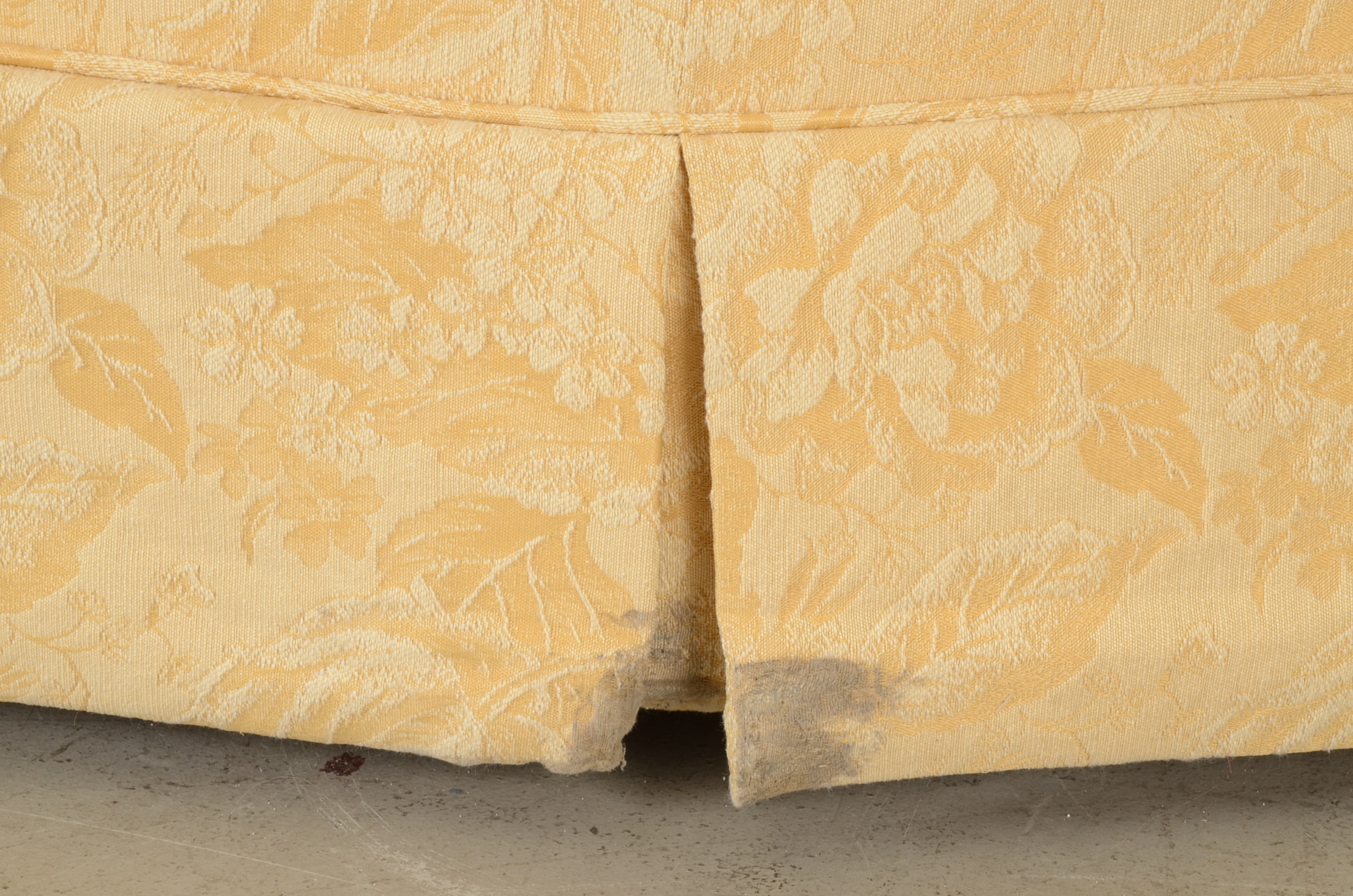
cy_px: 448
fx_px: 4219
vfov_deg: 12.1
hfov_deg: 18.2
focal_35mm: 112
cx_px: 676
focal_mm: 75
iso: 200
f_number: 14
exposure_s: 1/125
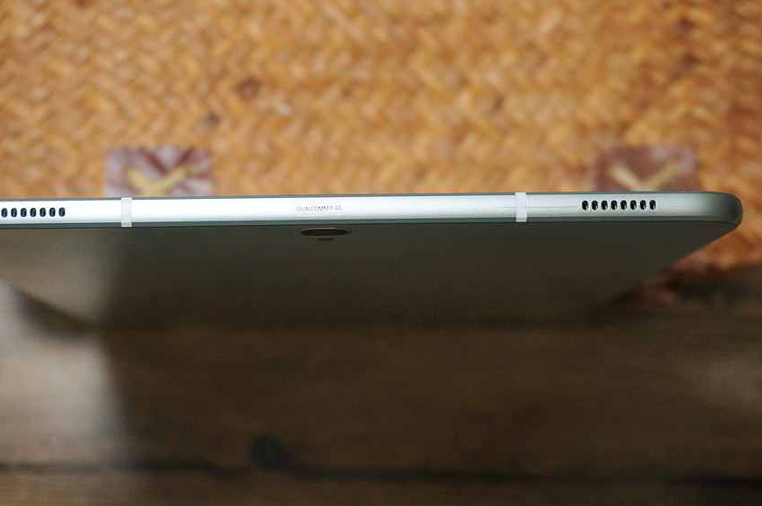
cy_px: 211
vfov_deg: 21.2
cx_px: 327
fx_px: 1353
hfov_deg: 31.4
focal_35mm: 64
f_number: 5.6
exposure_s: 1/60
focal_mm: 36
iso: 1000
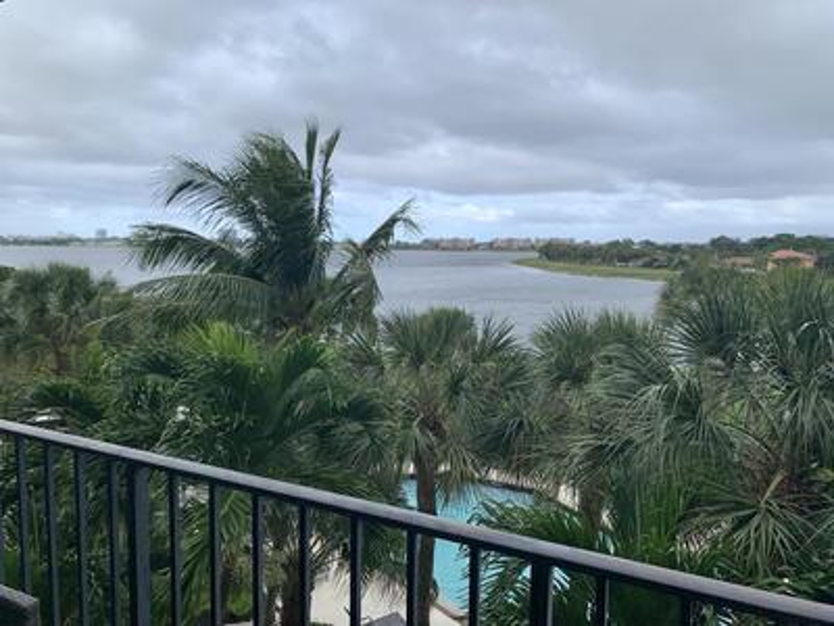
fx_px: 626
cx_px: 417
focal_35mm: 26
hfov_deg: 67.3
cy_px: 313
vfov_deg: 53.1
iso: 25
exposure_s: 1/1011
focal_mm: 4.25
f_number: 1.8
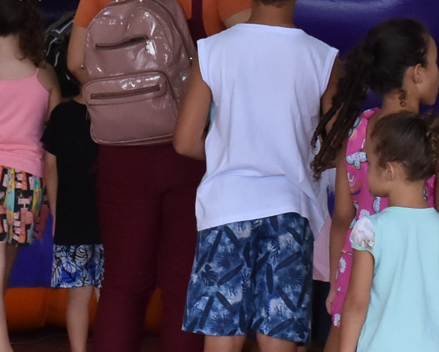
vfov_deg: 4.6
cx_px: 181
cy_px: 55
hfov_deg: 5.7
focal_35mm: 340
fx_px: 4418
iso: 1250
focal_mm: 50
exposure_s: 1/500
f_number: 5.6
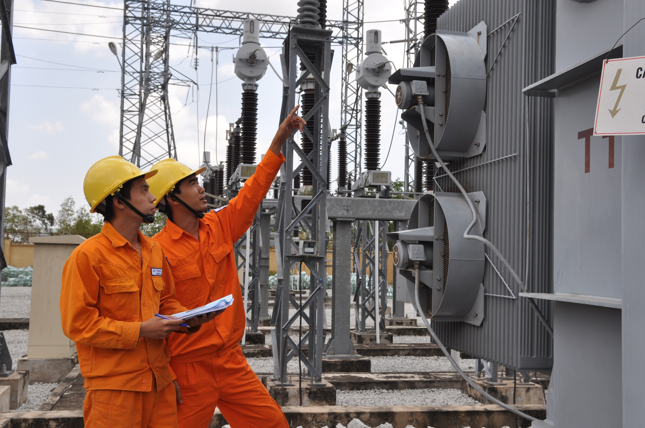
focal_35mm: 39
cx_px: 322
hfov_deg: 49.6
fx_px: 698
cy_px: 214
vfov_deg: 34.1
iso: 200
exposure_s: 1/250
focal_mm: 26
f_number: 8
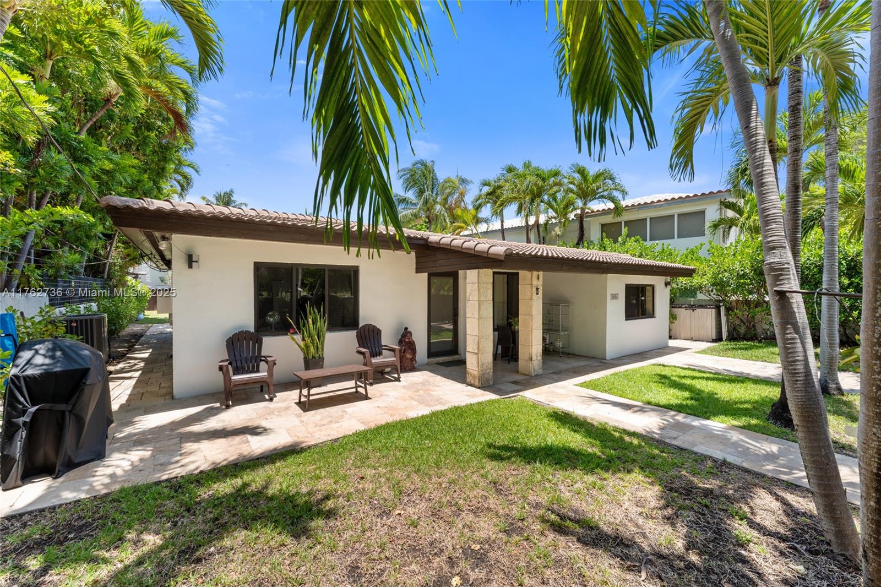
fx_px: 343
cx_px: 440
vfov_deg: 81.2
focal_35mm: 14
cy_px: 294
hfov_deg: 104.3
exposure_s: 1/125
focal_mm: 14
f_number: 9
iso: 100
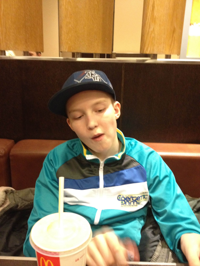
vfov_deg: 52.6
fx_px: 270
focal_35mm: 35
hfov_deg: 40.7
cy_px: 133
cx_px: 100
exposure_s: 1/15
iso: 500
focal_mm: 4.28
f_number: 2.4
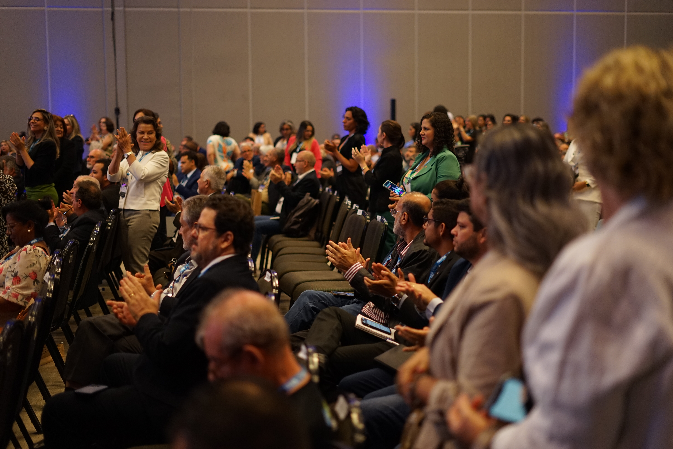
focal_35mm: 51
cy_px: 229
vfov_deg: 26.5
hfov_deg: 38.9
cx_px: 341
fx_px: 953
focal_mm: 50
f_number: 1.8
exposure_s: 1/250
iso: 1250
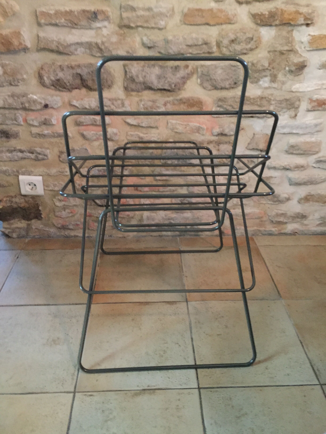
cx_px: 163
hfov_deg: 48.2
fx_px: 364
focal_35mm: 29
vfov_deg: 61.7
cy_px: 217
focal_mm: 4.15
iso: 500
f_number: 2.2
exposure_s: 1/17
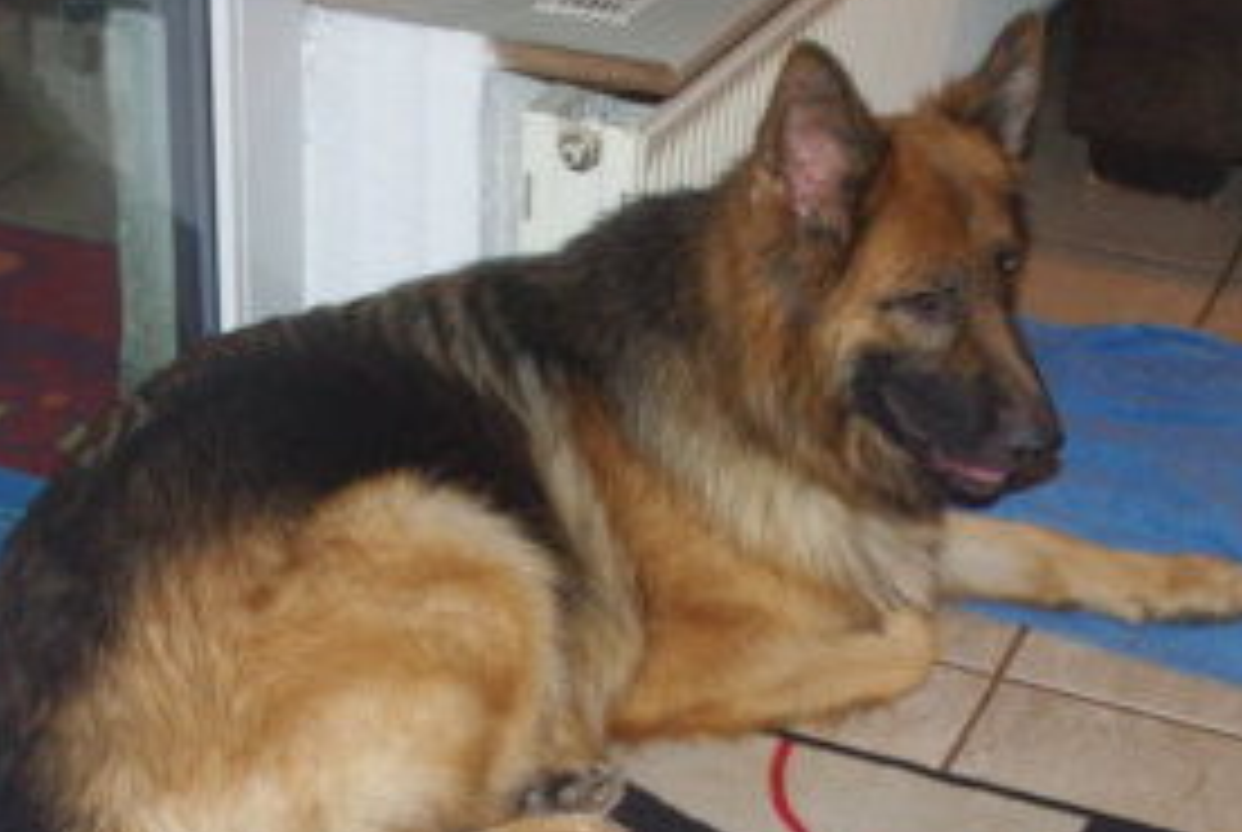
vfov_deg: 17.8
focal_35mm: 76
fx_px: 2626
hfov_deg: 26.6
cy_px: 717
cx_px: 576
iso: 800
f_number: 4
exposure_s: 1/45
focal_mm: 28.13
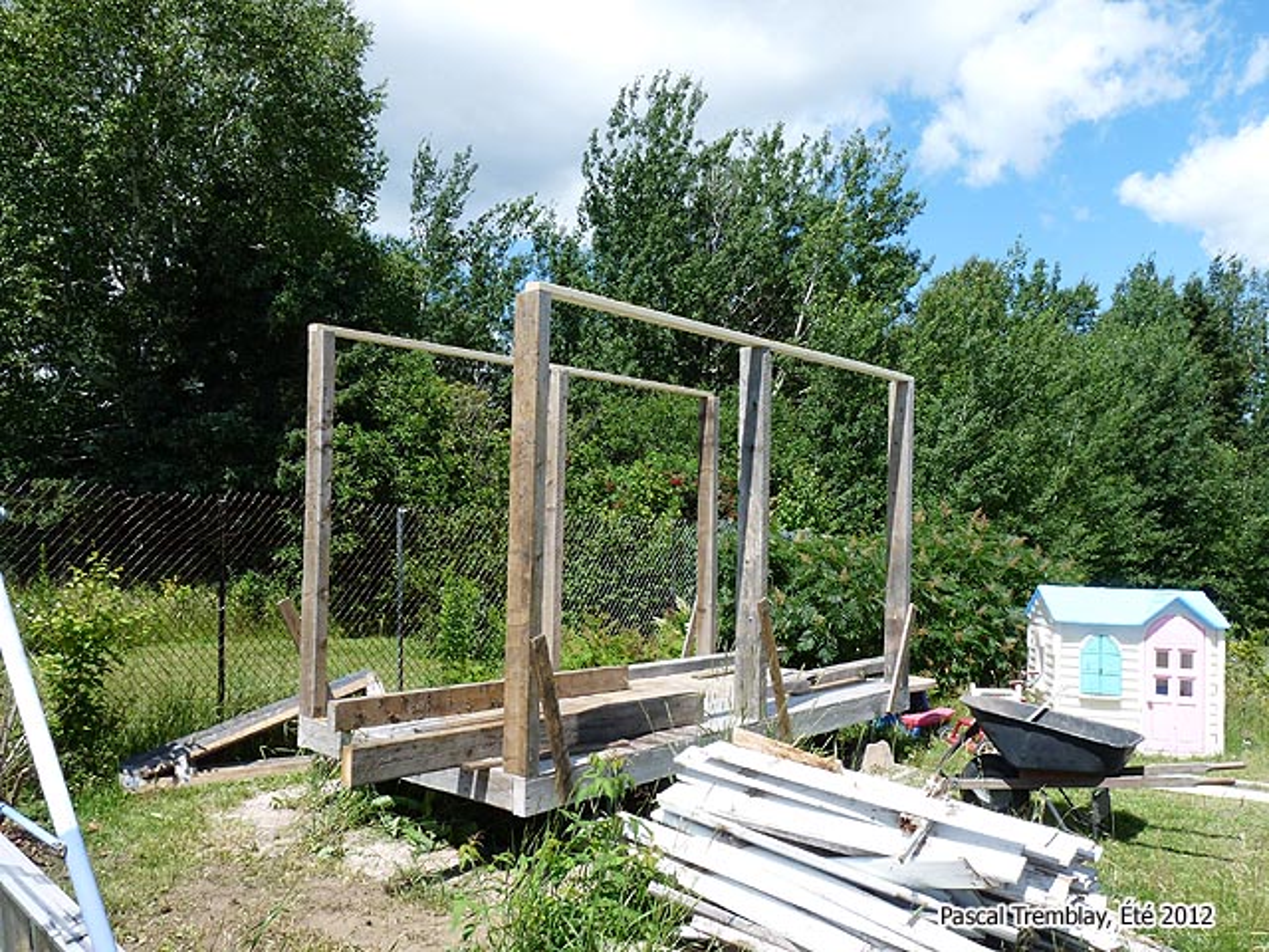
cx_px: 634
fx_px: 990
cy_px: 476
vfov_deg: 51.4
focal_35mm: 27
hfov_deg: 65.3
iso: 100
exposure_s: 1/250
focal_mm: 4.8
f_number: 5.6
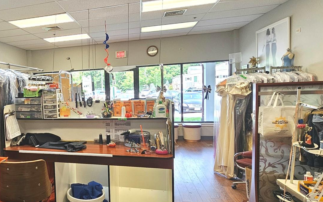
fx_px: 229
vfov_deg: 47.6
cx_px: 59
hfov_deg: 63.5
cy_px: 105
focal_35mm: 26
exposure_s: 1/60.2
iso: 80
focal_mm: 2.2
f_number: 2.2
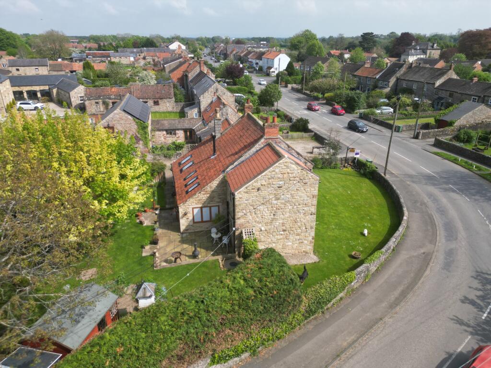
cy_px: 184
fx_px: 340
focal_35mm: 24
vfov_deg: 56.8
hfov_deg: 71.6
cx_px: 246
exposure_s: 1/2000
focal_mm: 6.72
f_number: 1.7
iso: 110
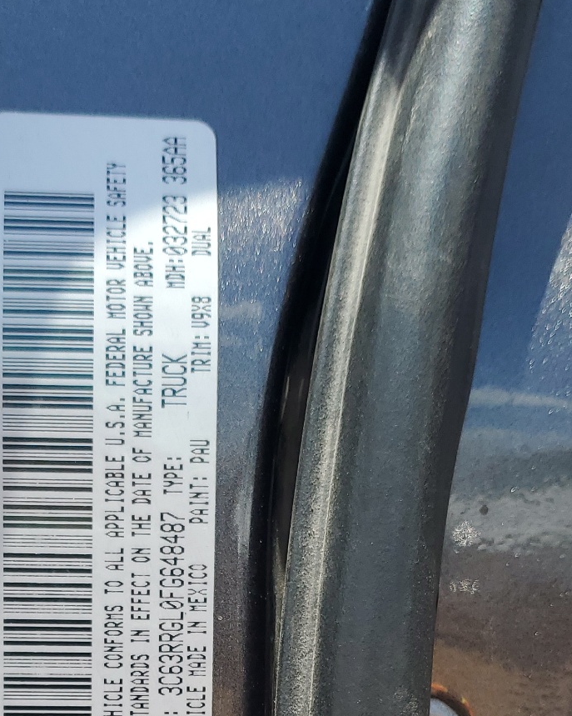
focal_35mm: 63
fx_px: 1333
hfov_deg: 24.0
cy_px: 771
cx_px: 157
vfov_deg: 27.7
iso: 50
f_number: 1.5
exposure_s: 1/1429
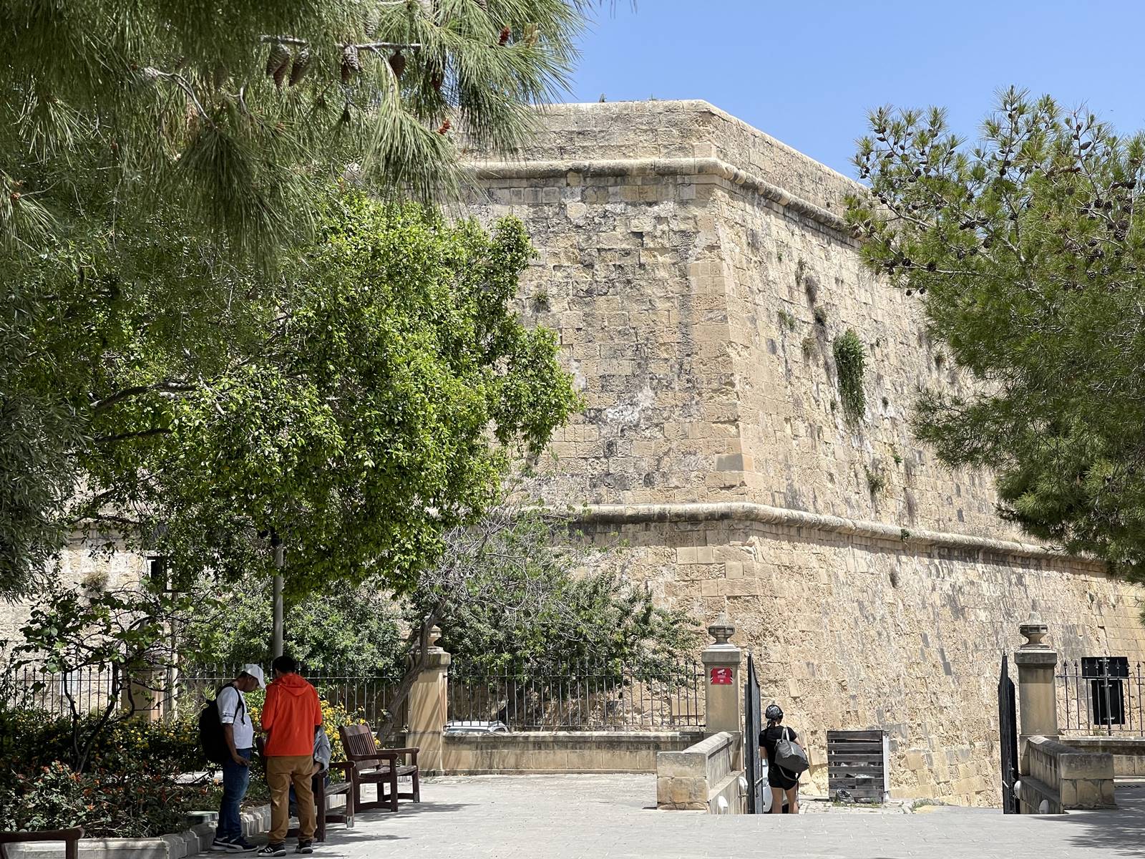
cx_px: 572
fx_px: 2117
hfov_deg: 30.3
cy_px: 430
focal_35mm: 64
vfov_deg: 22.9
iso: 20
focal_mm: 7.5
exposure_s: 1/1107
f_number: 2.2
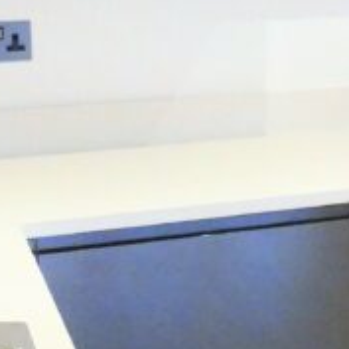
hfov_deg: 16.5
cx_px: 388
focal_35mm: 102
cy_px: 57
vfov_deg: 16.9
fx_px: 1163
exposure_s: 1/60
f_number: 2.8
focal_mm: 3.6
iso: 500
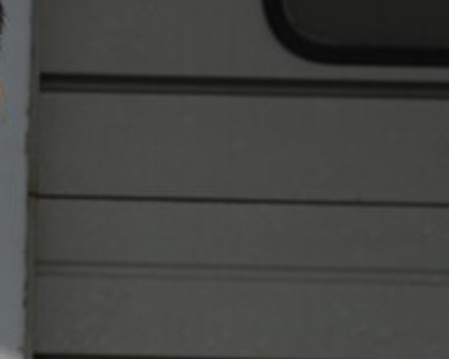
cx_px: -176
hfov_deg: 8.3
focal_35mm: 230
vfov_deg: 6.7
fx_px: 3055
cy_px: 202
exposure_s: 1/500
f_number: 11
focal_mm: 66
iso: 200
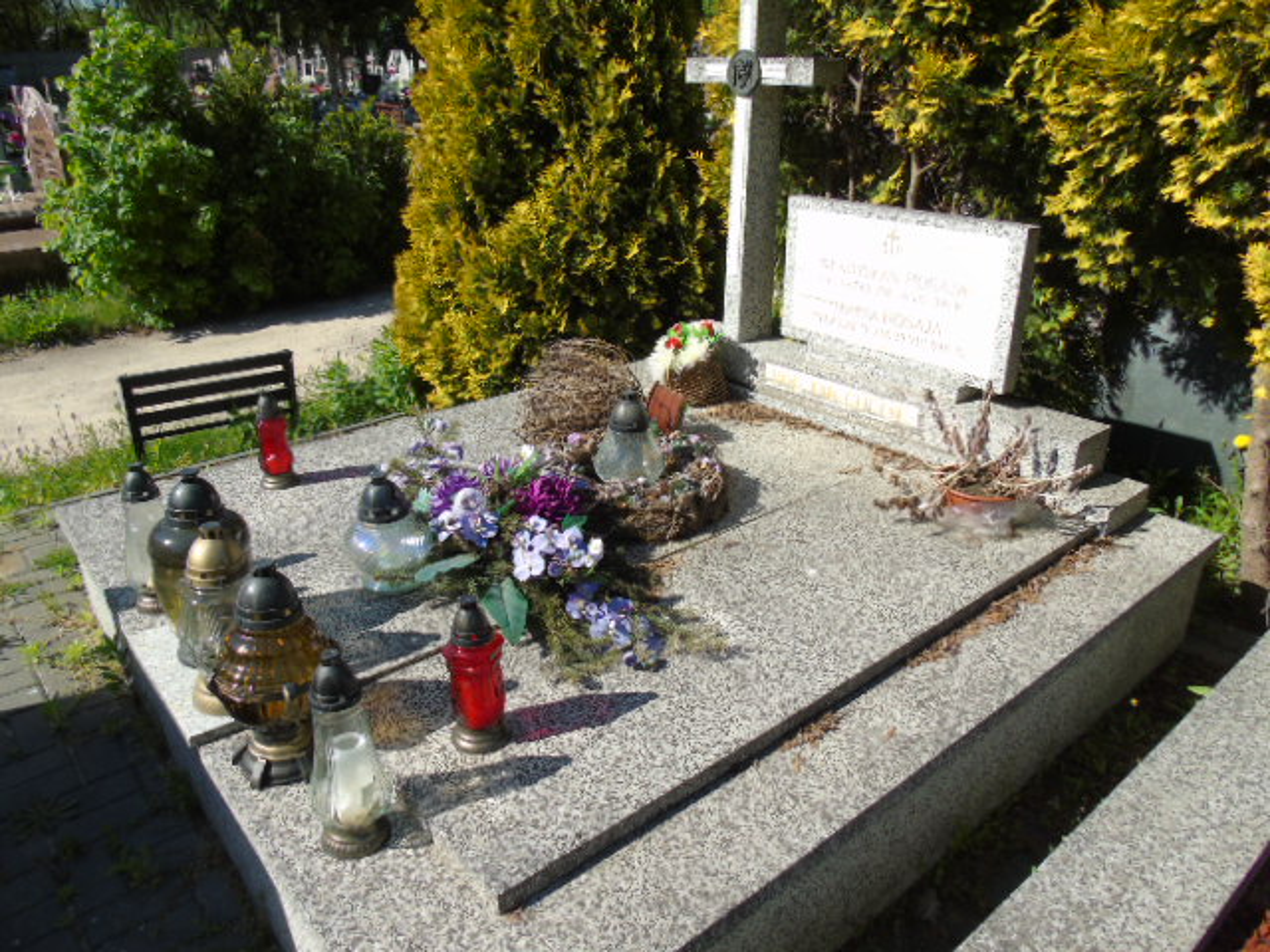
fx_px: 917
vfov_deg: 54.9
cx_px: 635
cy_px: 476
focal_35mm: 25
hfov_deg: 69.4
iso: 80
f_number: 3.4
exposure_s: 1/640
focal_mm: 4.4
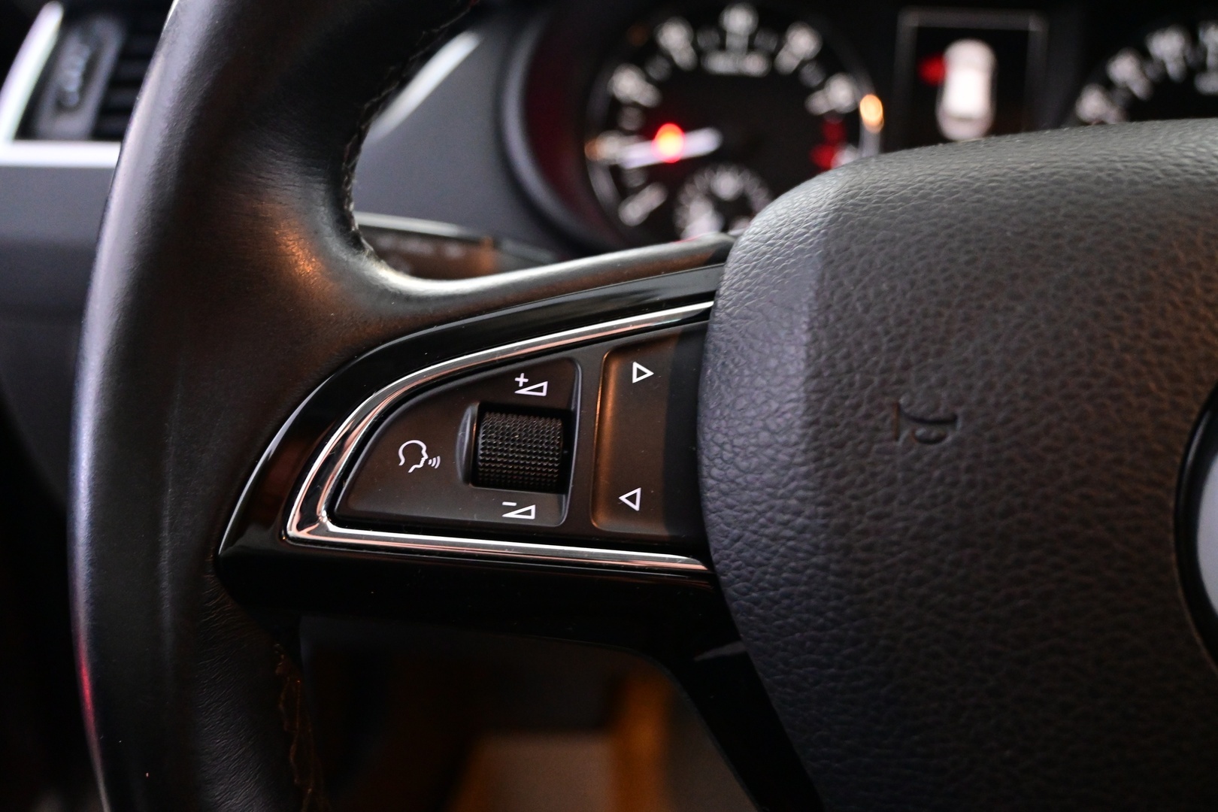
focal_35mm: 31
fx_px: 1040
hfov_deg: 60.7
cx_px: 609
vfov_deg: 42.6
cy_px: 406
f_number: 3.8
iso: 4500
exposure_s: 1/30
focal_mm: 20.5
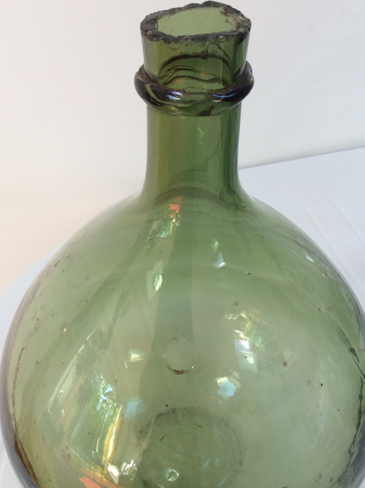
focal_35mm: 40
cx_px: 171
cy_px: 280
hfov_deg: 35.9
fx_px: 564
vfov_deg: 46.7
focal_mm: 3.3
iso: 32
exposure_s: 1/50
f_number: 2.4
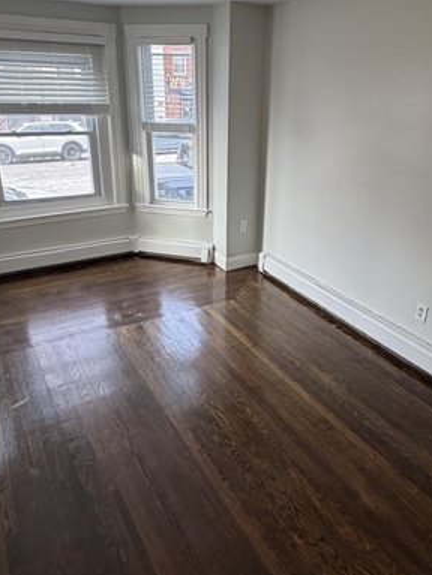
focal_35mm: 28
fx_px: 466
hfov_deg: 49.6
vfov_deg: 63.4
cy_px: 286
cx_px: 249
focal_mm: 2.22
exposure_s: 1/60
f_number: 2.2
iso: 200
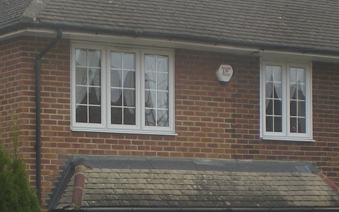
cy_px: 219
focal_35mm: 132
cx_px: 103
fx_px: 1220
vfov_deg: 9.9
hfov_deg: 15.8
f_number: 4.6
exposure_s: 1/260
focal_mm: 6.3
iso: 77
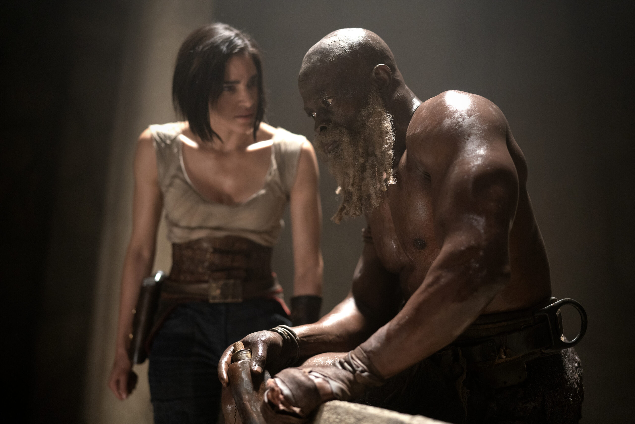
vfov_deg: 27.0
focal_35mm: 50
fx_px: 882
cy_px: 212
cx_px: 318
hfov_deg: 39.6
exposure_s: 1/400
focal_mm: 50
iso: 1600
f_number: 1.4
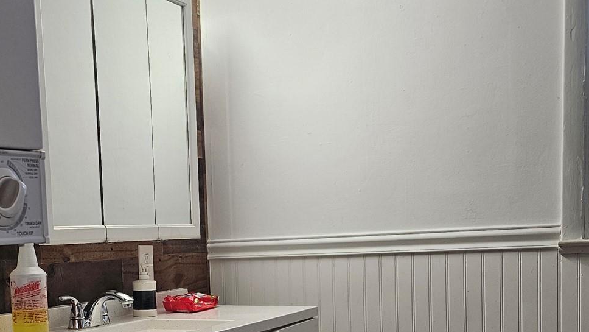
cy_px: 321
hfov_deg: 38.6
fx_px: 828
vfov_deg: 21.9
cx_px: 181
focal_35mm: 53
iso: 250
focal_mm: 6.3
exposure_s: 1/120
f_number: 1.7
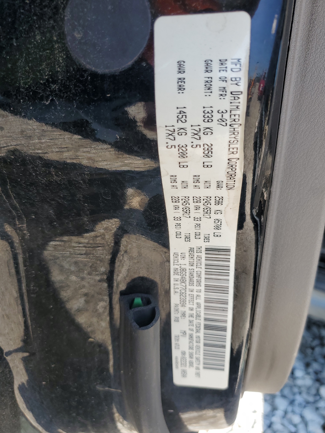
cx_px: 162
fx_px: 325
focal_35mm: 26
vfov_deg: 67.3
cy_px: 216
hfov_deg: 53.1
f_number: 1.5
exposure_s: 1/500
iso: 50
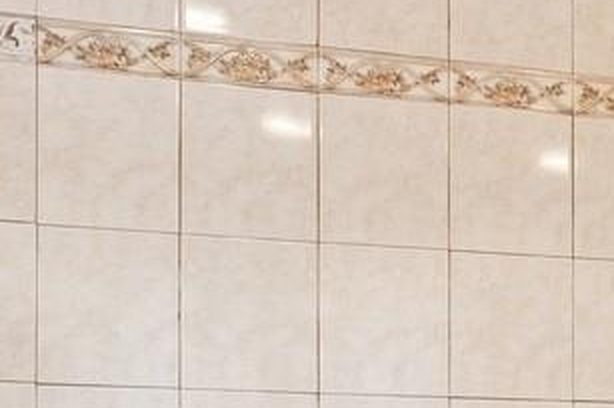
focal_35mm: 73
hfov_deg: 21.4
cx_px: 1008
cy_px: 558
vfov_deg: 17.3
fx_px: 1244
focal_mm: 14
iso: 125
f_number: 11
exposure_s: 1/1.67
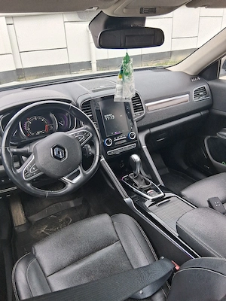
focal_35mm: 26
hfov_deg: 53.1
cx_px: 113
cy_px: 150
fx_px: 226
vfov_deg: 67.3
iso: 40
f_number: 1.8
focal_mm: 3.98
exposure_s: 1/100
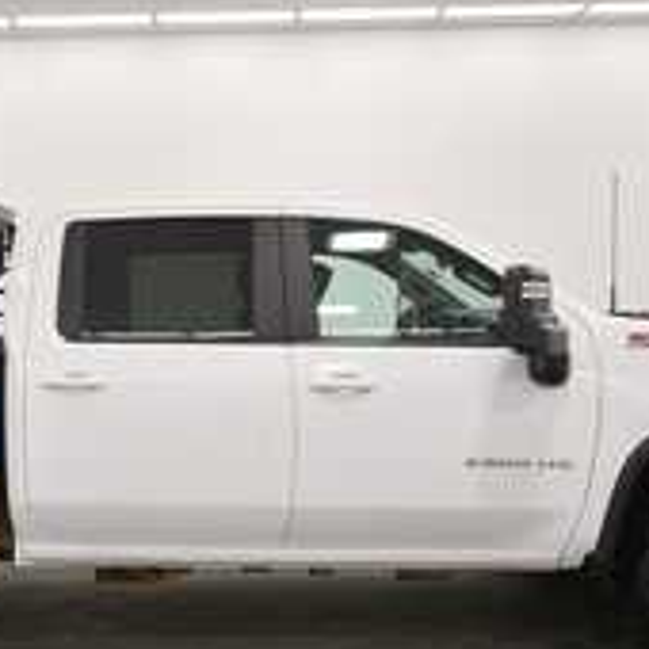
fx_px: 891
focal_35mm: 42
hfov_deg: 39.6
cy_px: 449
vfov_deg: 39.4
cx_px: 218
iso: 800
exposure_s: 1/200
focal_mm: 14
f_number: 5
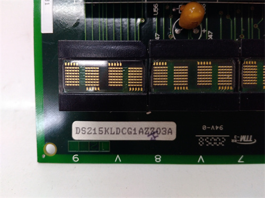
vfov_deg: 51.4
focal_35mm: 27
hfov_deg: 65.3
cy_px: 99
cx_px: 132
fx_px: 207
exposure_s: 1/33
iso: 294
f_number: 2
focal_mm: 3.79
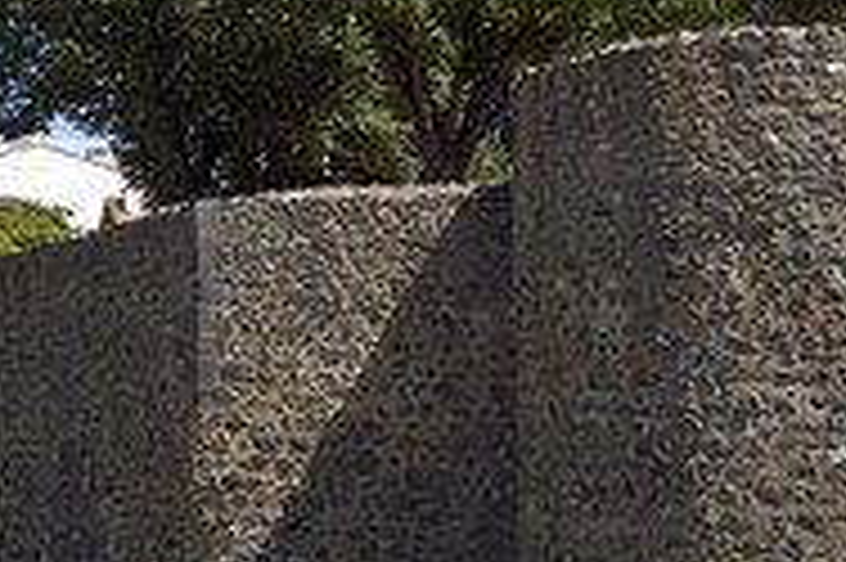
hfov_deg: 23.9
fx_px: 1996
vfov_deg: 16.0
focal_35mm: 85
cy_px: 166
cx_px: 504
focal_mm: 38
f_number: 11
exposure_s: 1/320
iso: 200
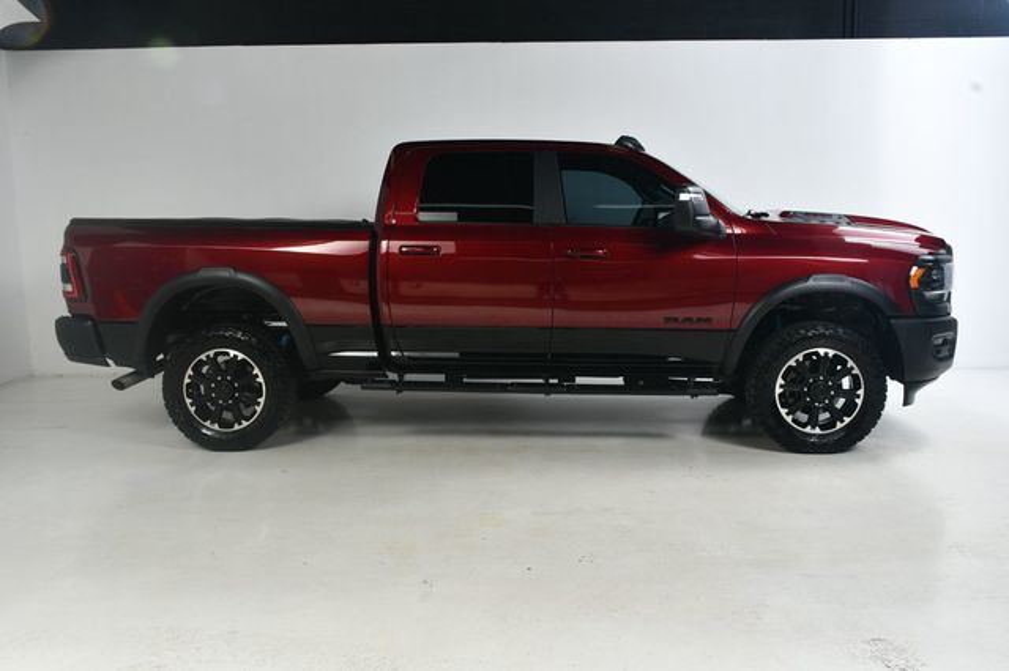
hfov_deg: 57.2
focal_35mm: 33
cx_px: 504
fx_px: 924
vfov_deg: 39.9
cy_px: 336
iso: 100
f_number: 11
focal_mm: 22
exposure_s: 1/160
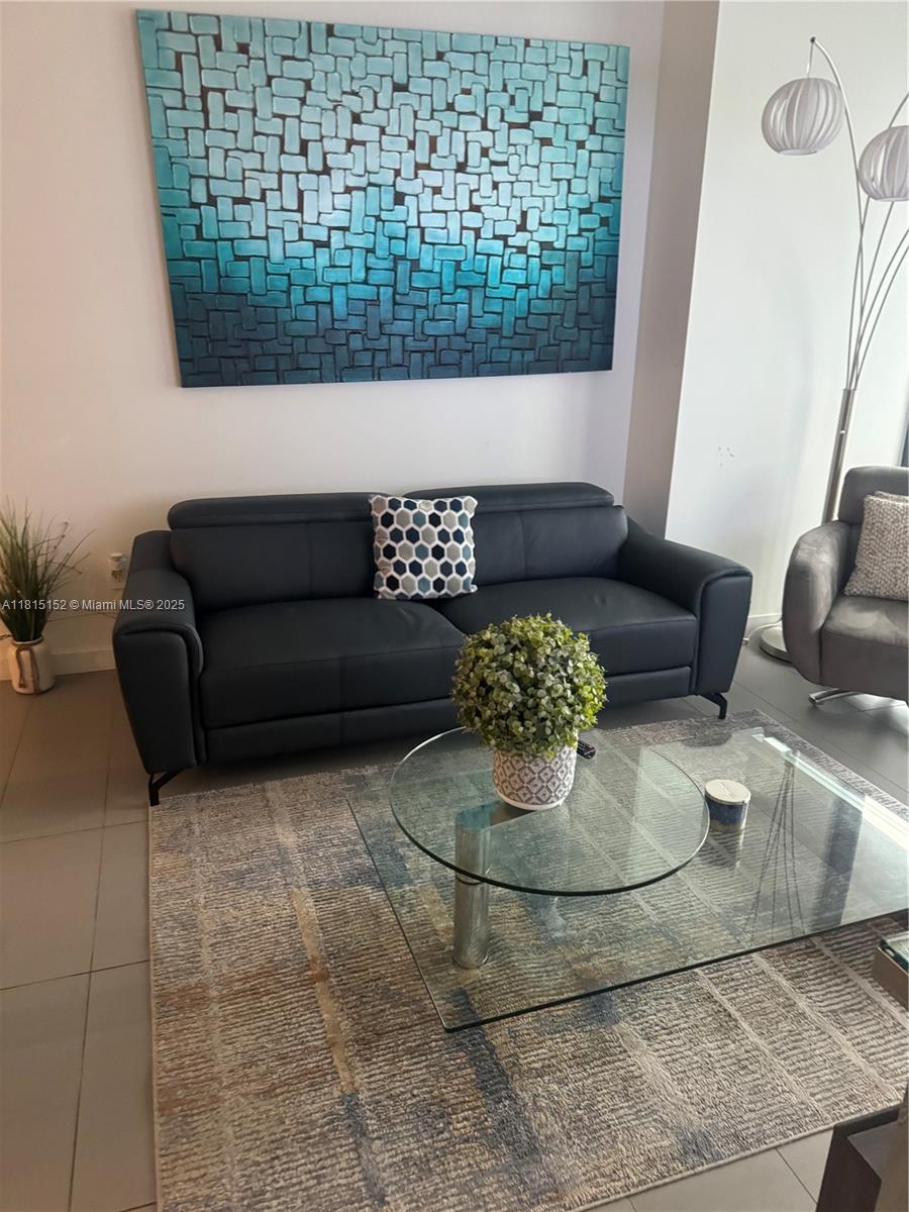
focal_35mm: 24
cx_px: 454
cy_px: 606
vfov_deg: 71.6
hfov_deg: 56.8
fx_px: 840
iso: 800
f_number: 1.78
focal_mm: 6.76
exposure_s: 1/60
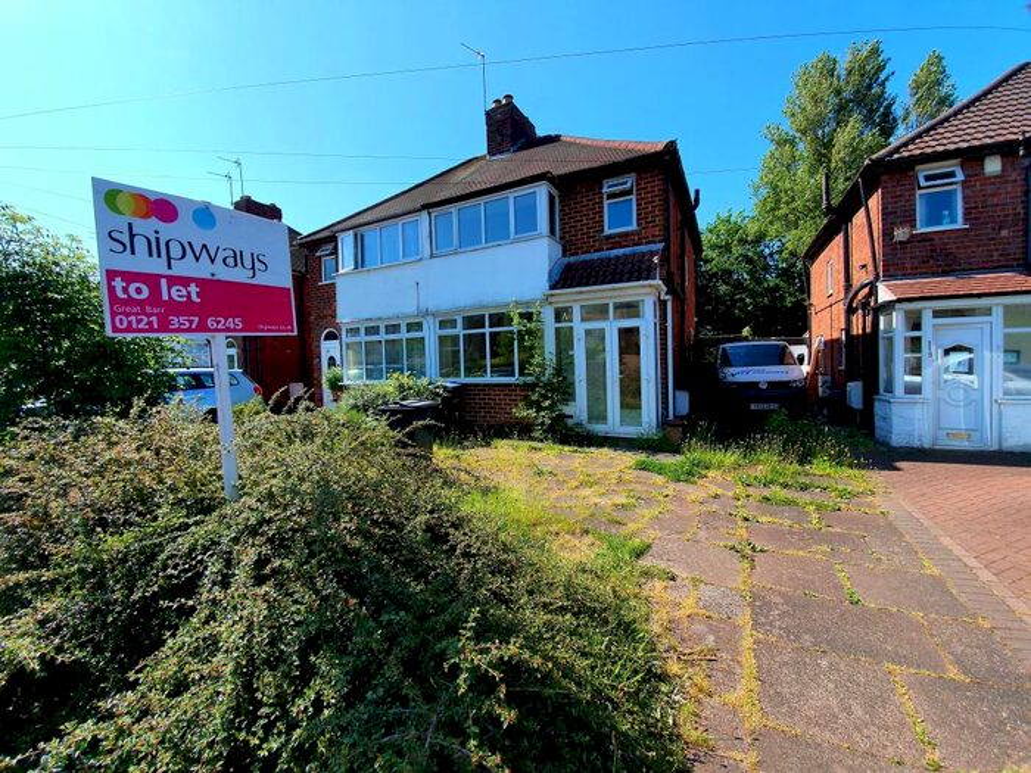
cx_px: 516
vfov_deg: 89.9
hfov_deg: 106.2
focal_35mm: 13
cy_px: 386
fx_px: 387
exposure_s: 1/940
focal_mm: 1.8
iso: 50
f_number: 2.2
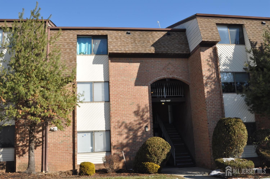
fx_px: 270
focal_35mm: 36
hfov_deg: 53.2
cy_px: 90
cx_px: 135
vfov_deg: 36.8
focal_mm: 24
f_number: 10
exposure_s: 1/200
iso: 200
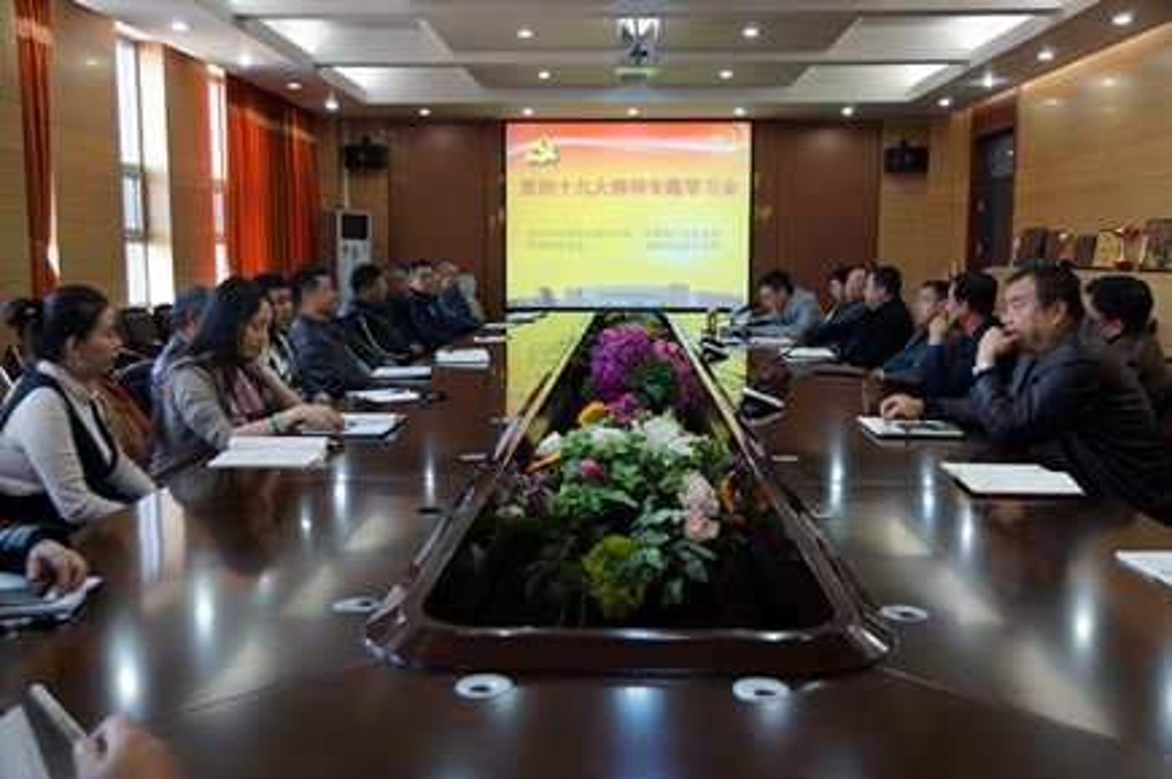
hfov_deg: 57.3
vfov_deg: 39.9
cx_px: 586
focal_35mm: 33
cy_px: 390
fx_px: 1073
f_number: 4
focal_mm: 22
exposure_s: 1/50
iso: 400
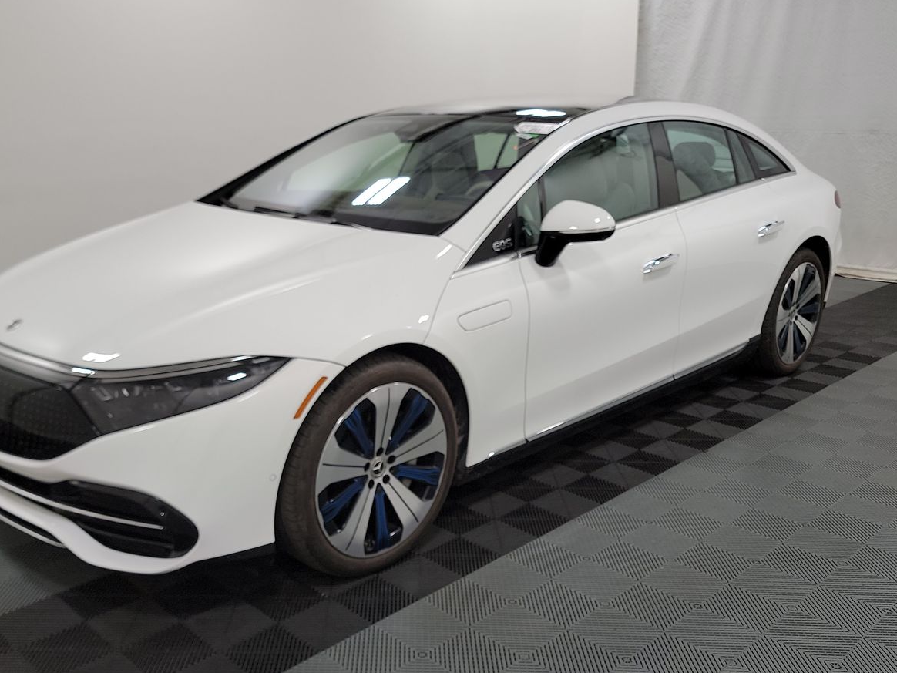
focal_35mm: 33
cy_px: 392
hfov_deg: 55.1
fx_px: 855
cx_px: 381
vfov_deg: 42.8
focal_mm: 6.7
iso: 101
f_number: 1.8
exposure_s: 1/59
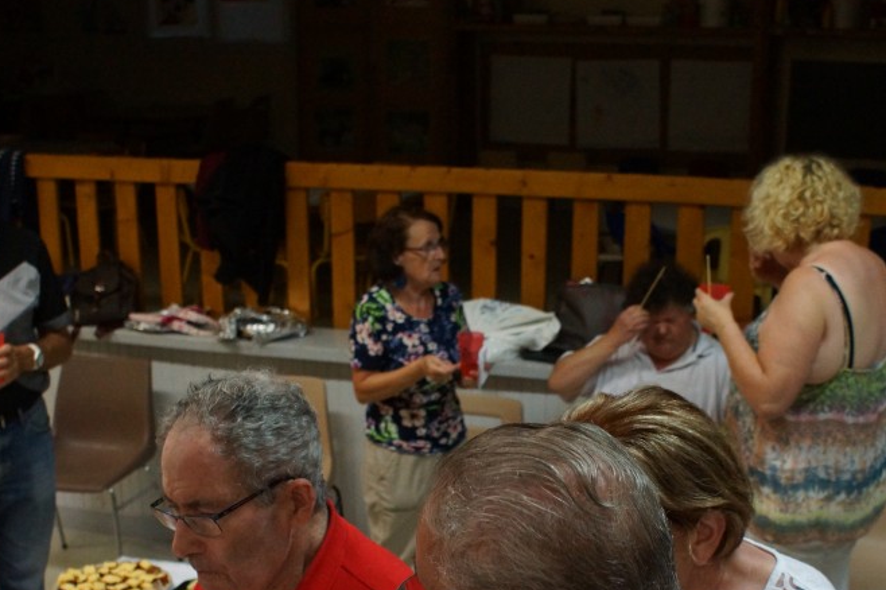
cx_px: 500
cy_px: 439
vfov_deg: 23.9
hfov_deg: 35.6
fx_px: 1377
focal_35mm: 56
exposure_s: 1/160
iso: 1600
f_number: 4.5
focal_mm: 24
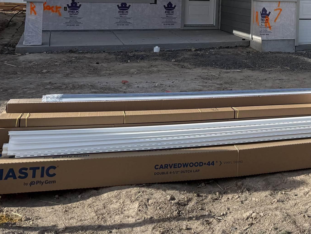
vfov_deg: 25.0
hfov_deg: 33.3
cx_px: 293
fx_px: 485
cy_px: -29
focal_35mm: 54
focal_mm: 6.76
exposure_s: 1/3759
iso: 80
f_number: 1.78
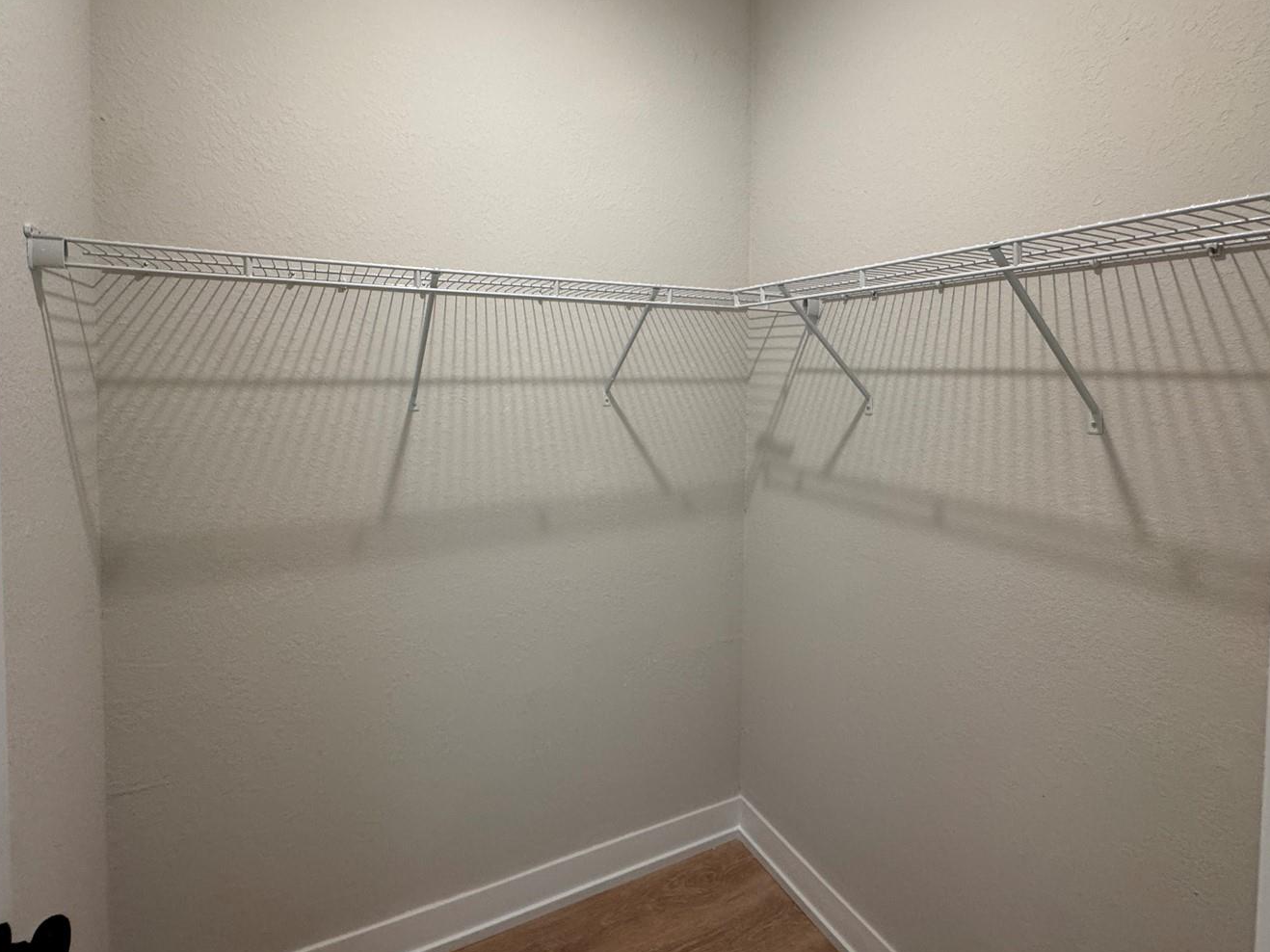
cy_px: 387
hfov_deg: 91.0
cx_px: 619
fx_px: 624
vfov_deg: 74.0
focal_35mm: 17
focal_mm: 2.22
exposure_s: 1/120
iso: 200
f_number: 2.2
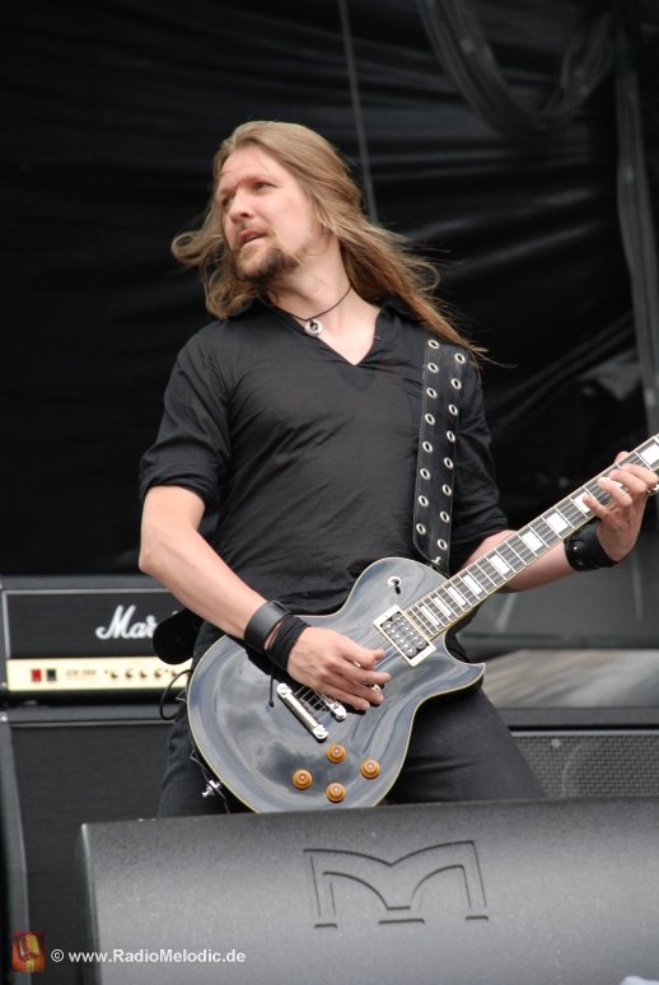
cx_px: 330
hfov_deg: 6.8
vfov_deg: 10.1
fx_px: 5545
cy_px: 492
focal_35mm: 202
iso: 200
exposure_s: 1/160
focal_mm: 135
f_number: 5.6
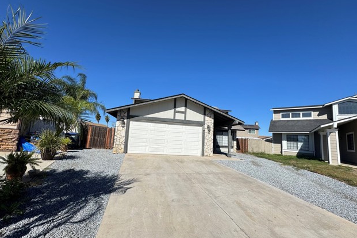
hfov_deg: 100.4
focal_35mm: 15
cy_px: 124
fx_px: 149
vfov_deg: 77.3
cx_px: 180
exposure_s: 1/1832
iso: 50
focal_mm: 2.22
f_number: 2.2
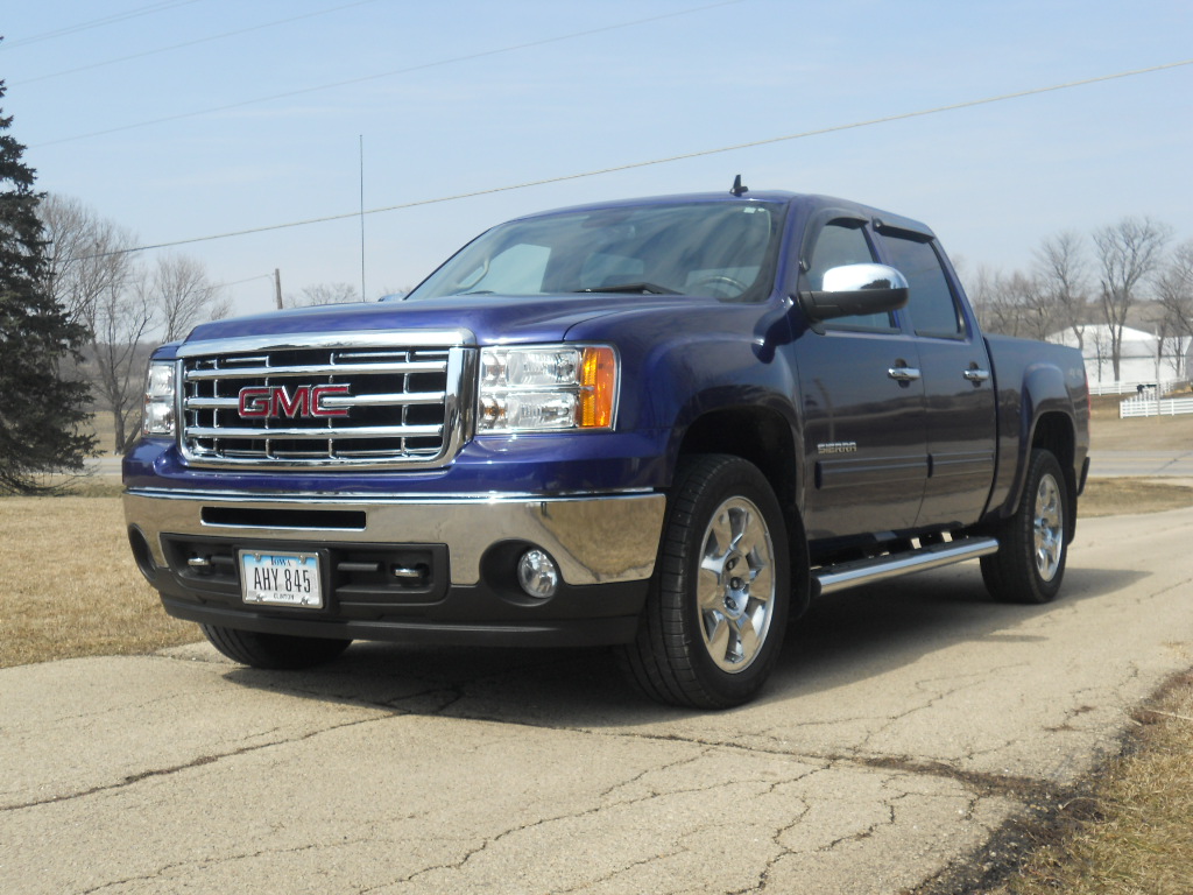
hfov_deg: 41.2
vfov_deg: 31.5
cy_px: 448
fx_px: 1585
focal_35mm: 46
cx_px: 596
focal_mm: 8.2
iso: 80
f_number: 4.3
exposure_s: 1/500
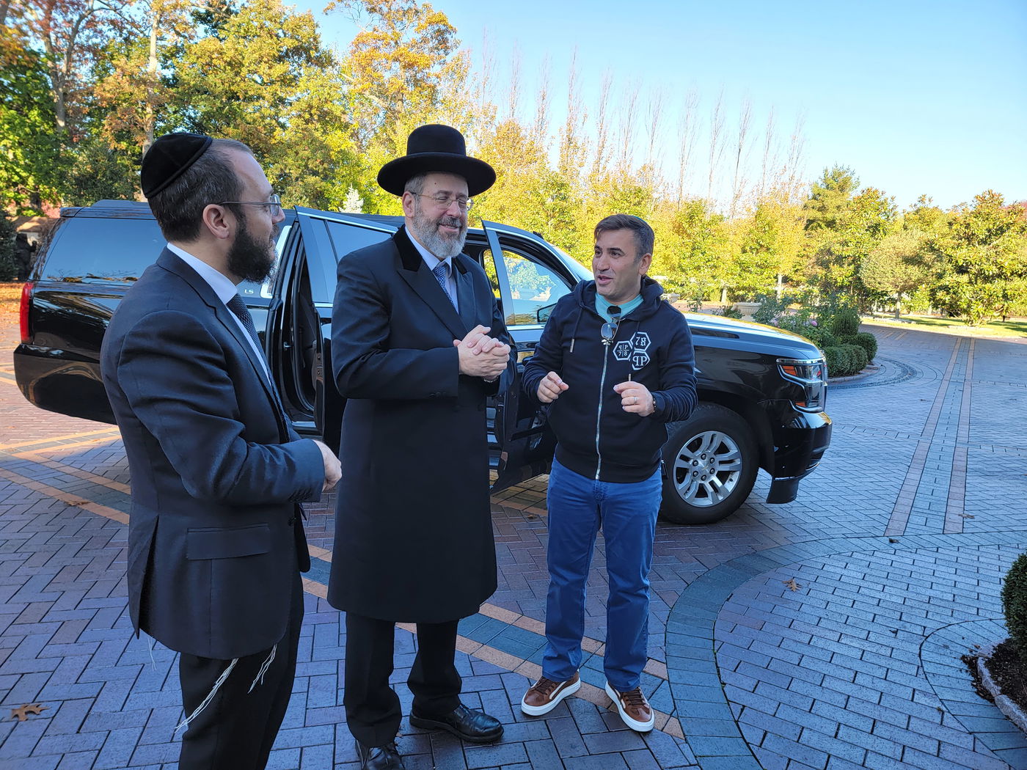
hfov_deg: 71.6
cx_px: 514
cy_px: 385
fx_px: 712
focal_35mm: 24
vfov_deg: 56.8
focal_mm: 6.7
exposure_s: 1/120
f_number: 1.8
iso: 20
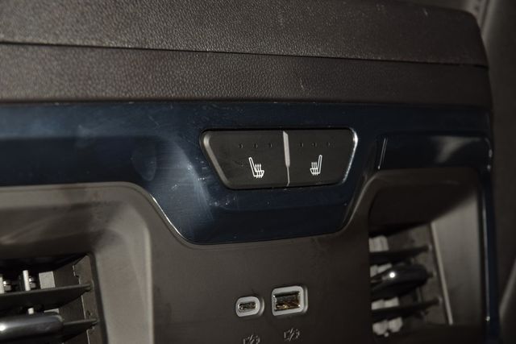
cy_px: 172
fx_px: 1505
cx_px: 258
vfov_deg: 13.0
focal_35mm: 105
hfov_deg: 19.5
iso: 100
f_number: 8
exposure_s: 1/125
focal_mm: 70
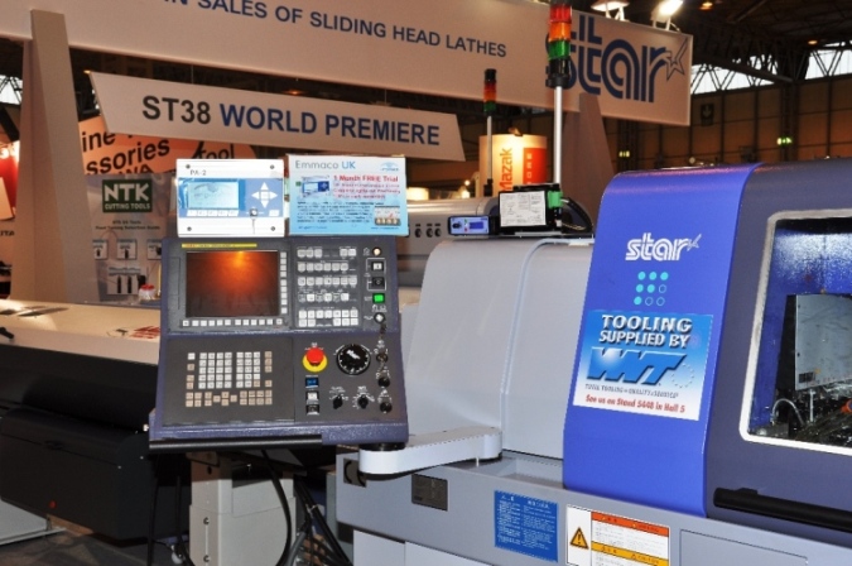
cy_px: 283
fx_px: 993
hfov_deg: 46.5
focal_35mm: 42
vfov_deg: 31.8
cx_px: 426
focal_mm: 28
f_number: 8
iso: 200
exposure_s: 1/30
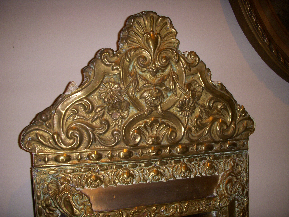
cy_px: 108
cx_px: 144
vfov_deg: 37.7
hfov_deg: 49.0
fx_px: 317
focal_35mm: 38
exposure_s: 1/30
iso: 100
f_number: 3.3
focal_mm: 6.3
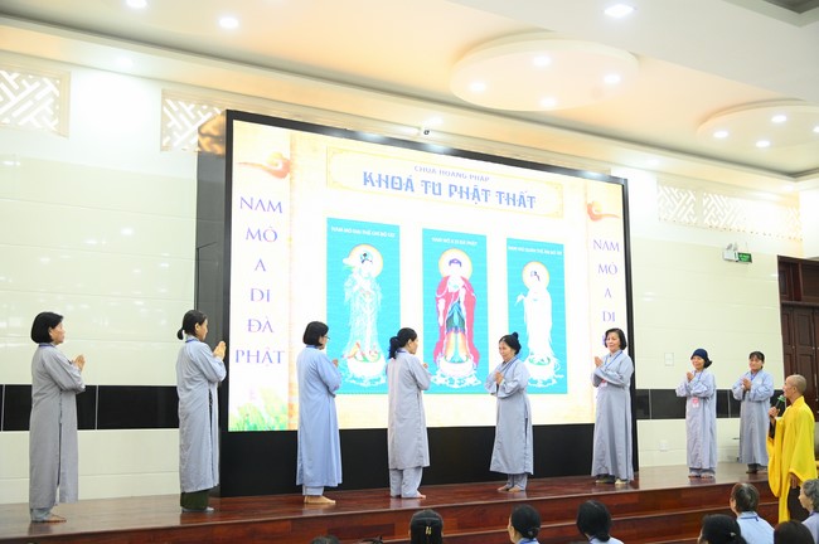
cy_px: 272
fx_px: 1000
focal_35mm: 44
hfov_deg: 44.5
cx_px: 410
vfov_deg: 30.5
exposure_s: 1/160
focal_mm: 44
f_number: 4
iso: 5000
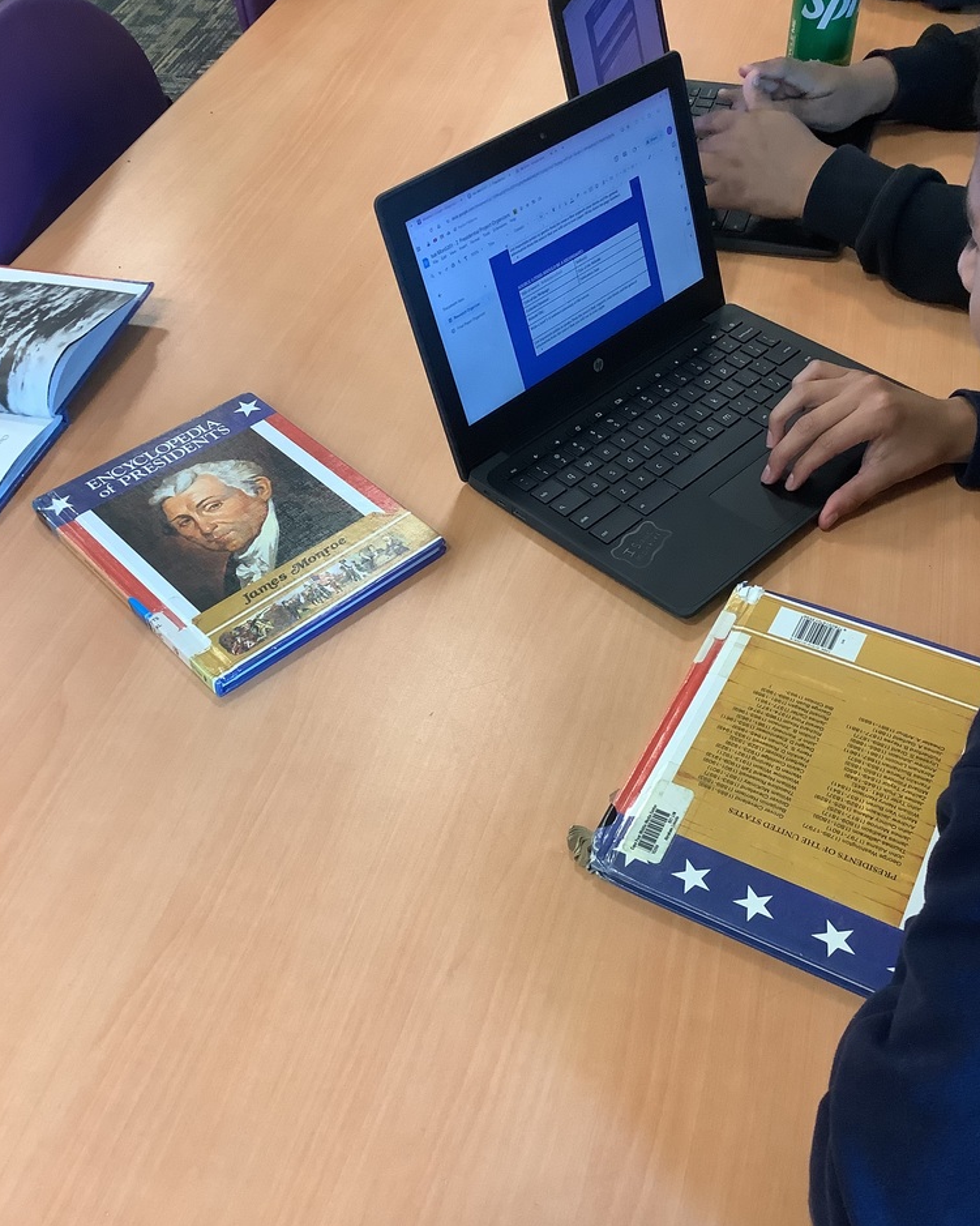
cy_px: 644
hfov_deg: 44.5
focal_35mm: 33
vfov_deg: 54.2
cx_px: 489
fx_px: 1197
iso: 160
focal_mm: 3.3
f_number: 2.4
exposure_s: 1/60
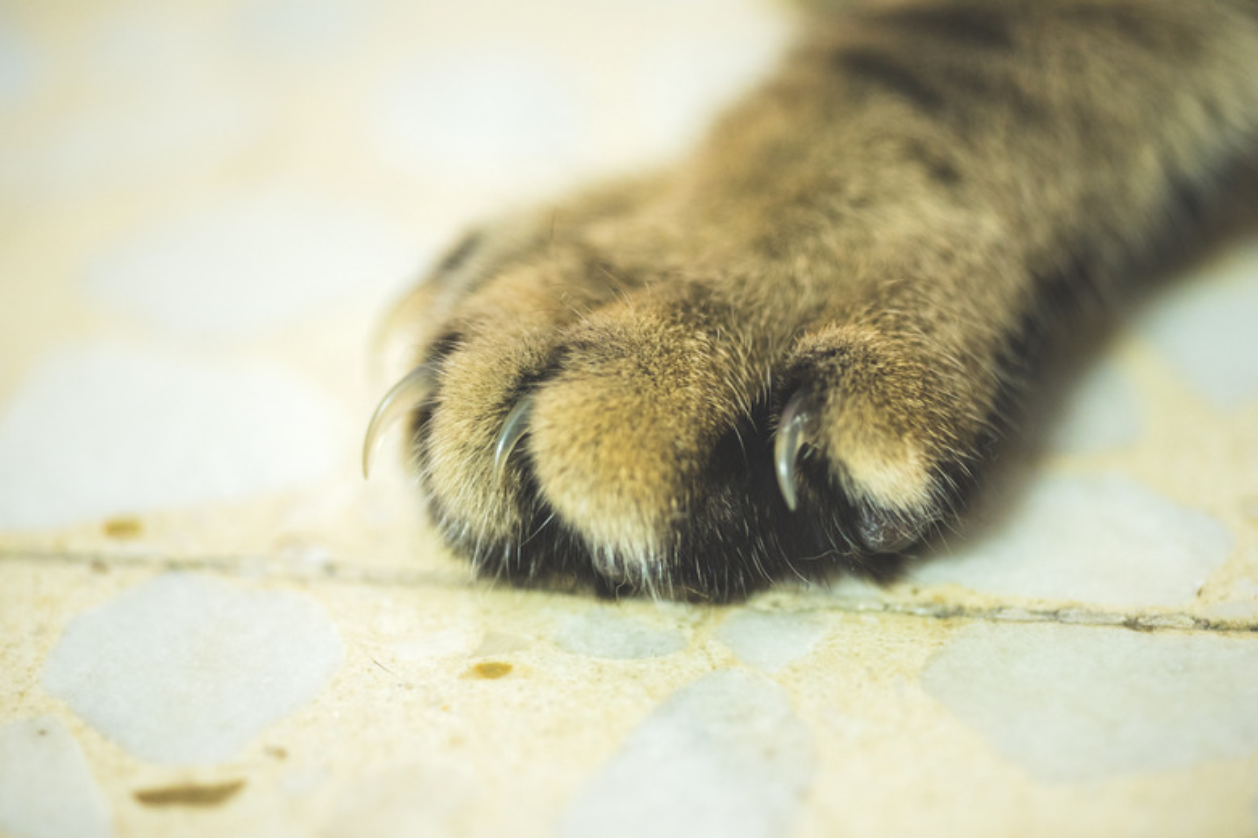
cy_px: 419
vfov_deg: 24.6
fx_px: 1922
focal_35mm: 55
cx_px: 629
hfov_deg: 36.2
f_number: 2.8
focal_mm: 55
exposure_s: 1/30
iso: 1600
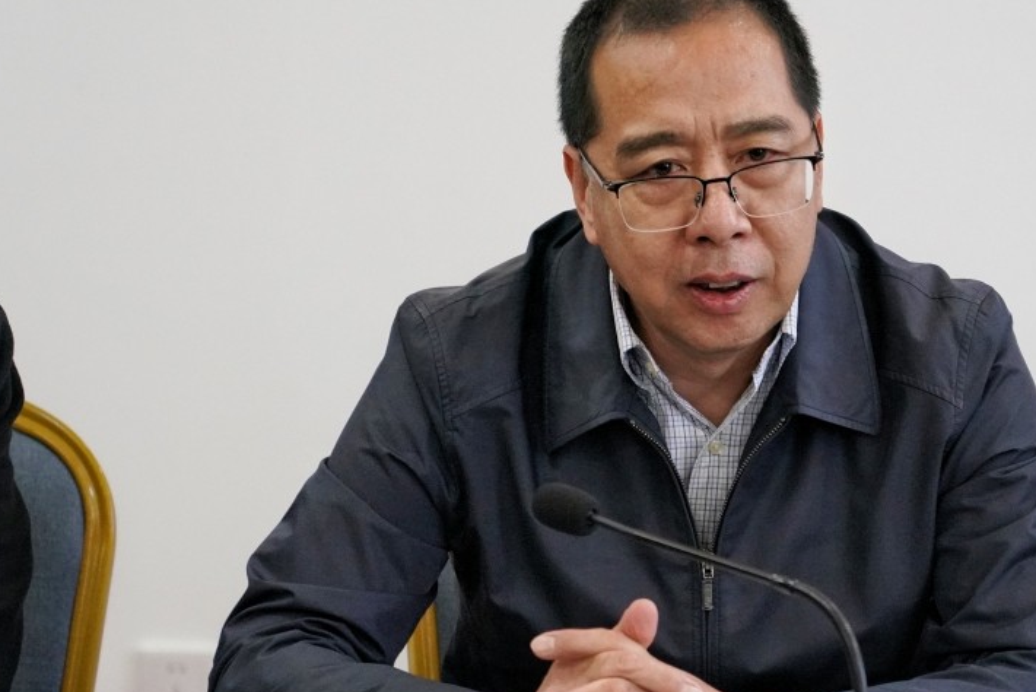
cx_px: 705
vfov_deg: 7.9
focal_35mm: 174
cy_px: 385
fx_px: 5009
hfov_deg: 11.8
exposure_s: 1/160
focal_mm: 103
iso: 5000
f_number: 4
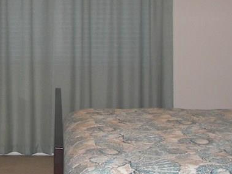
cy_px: 56
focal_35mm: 97
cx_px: 45
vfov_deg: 15.2
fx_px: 650
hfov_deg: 20.0
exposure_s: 1/30
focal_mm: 6
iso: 100
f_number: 2.8
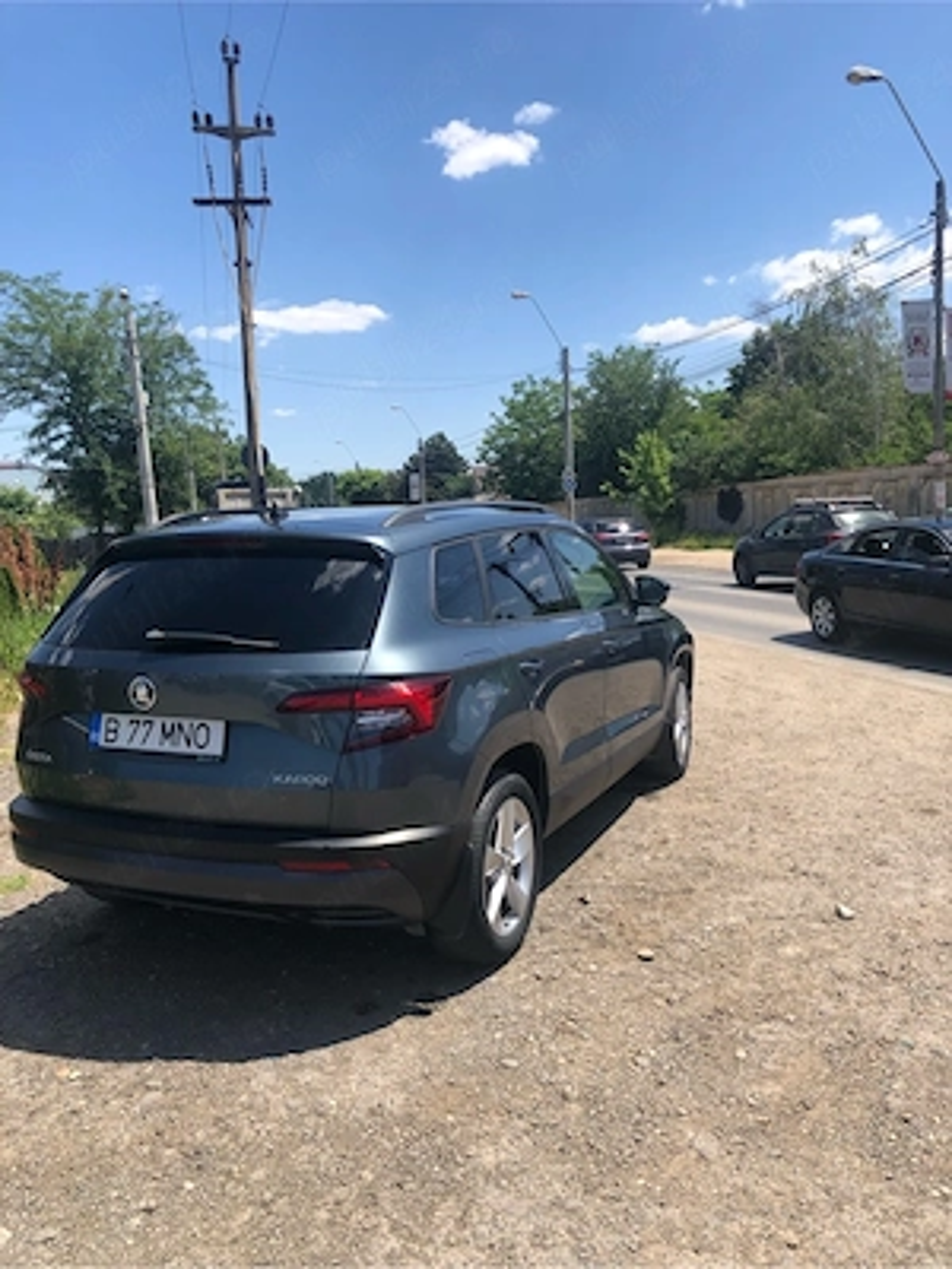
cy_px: 634
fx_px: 1027
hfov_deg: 49.7
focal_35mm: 28
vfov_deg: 63.4
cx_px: 476
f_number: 1.8
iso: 20
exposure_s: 1/1675
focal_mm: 4
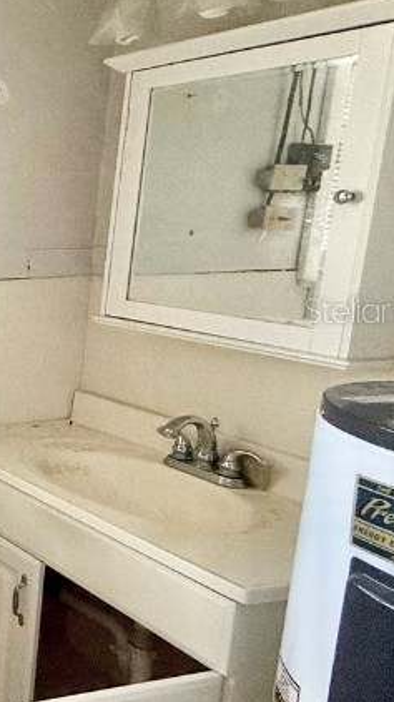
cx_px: -391
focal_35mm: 37
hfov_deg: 19.2
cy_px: 309
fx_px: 688
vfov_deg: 53.9
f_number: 2.2
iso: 80
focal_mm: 2.22
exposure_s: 1/99
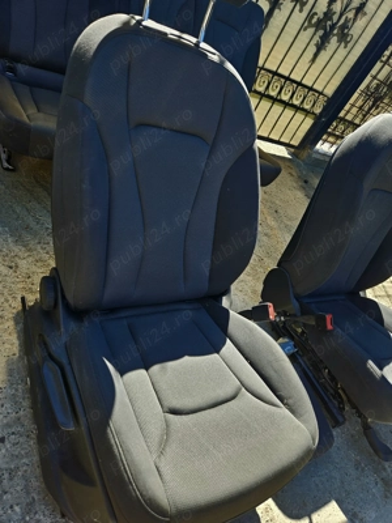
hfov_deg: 58.9
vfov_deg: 73.9
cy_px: 262
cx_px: 196
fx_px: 347
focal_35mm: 23
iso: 25
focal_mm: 5.4
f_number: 1.8
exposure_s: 1/222
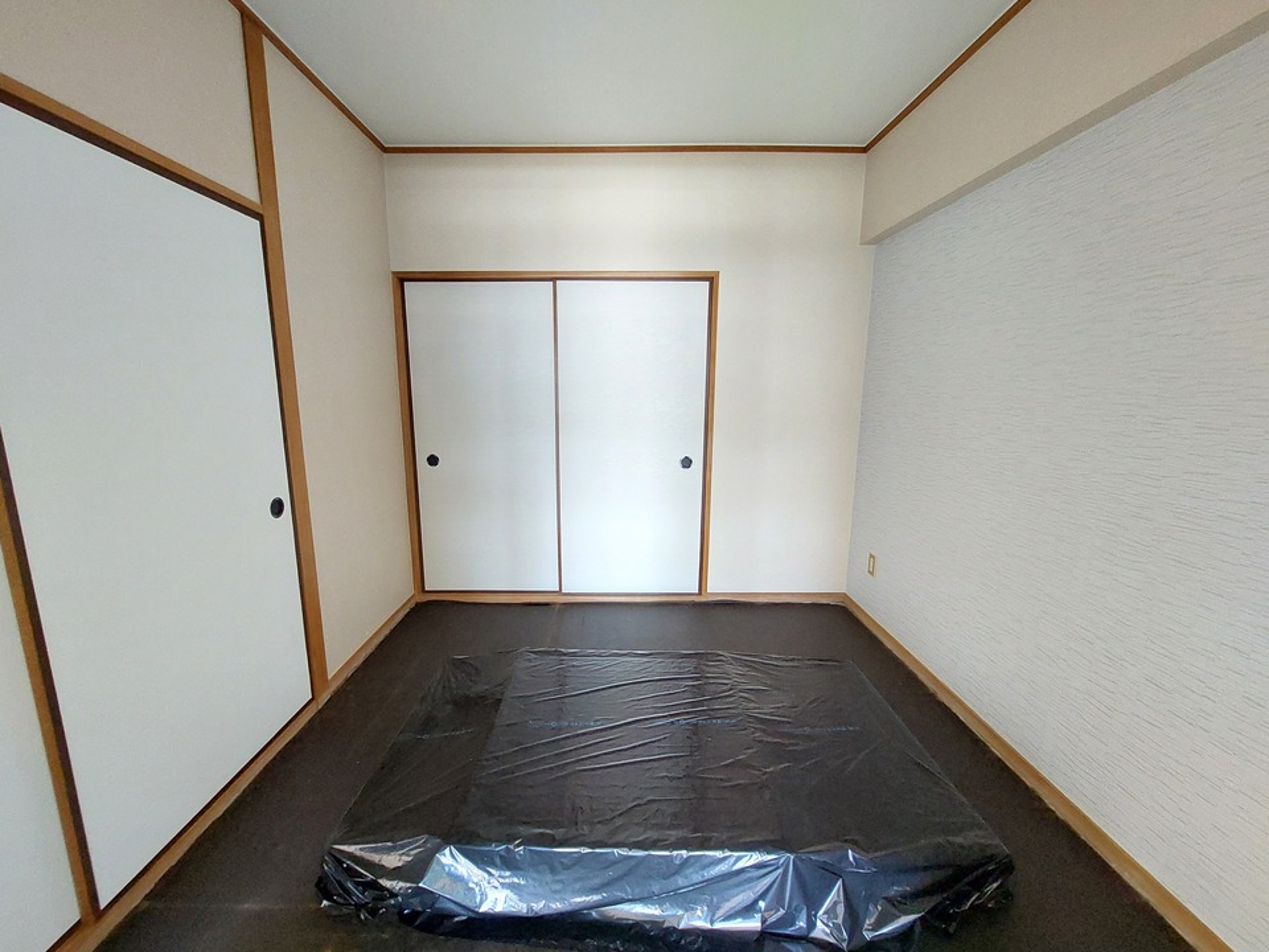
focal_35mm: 13
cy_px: 476
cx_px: 634
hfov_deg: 106.2
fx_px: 477
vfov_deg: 89.9
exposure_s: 1/24
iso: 500
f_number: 2.2
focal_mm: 1.74
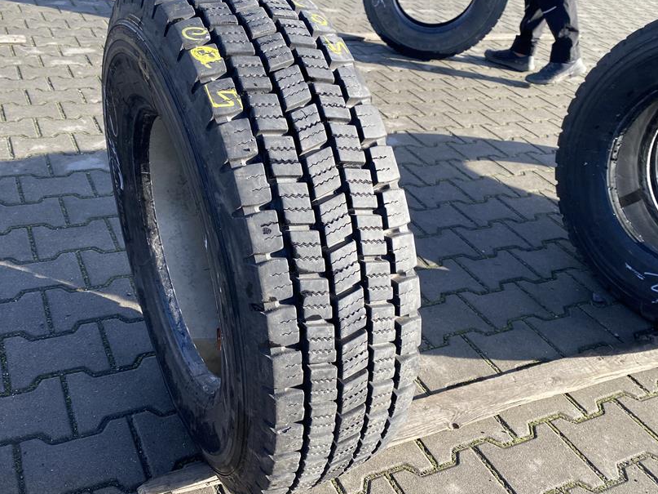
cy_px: 239
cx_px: 273
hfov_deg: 55.1
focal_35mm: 33
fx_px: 627
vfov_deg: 42.9
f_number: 1.8
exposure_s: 1/487
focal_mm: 4.25
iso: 32
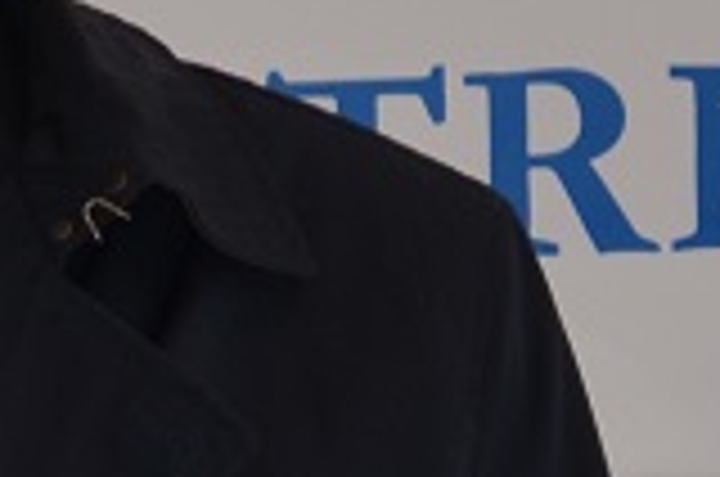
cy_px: 747
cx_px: -338
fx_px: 12350
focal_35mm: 619
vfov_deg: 2.2
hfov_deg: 3.3
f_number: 5.6
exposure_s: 1/125
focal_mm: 55
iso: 250
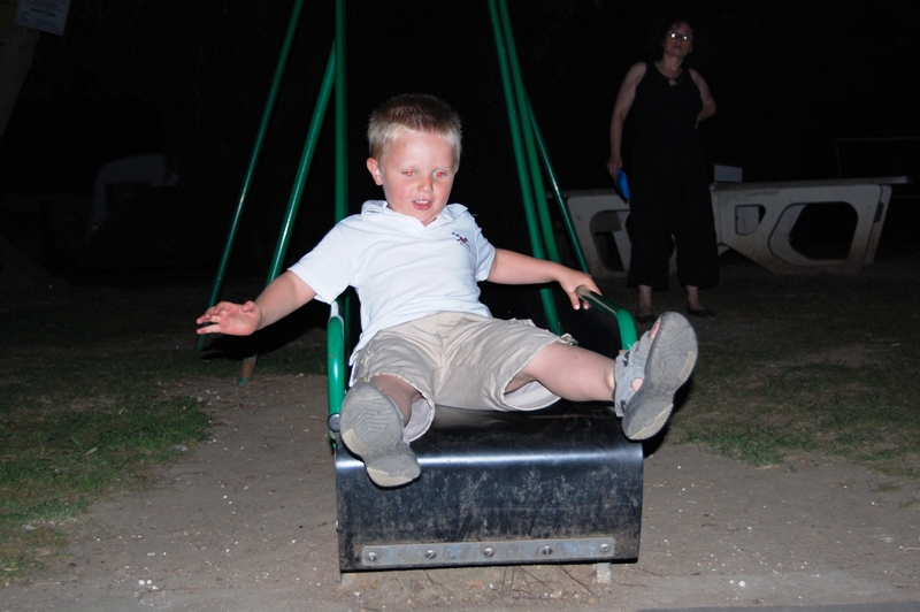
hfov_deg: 35.1
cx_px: 460
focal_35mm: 57
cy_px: 306
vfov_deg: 23.7
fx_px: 1455
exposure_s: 1/60
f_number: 5
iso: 400
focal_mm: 38
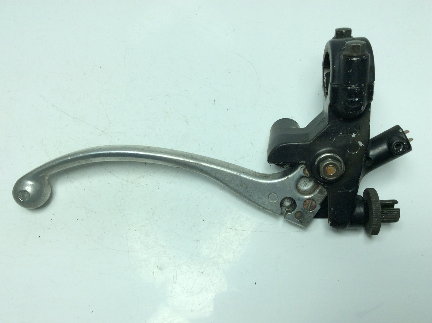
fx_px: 399
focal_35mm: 32
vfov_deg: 44.1
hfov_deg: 56.9
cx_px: 216
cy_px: 162
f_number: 2.4
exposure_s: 1/566
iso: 32
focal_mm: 3.3
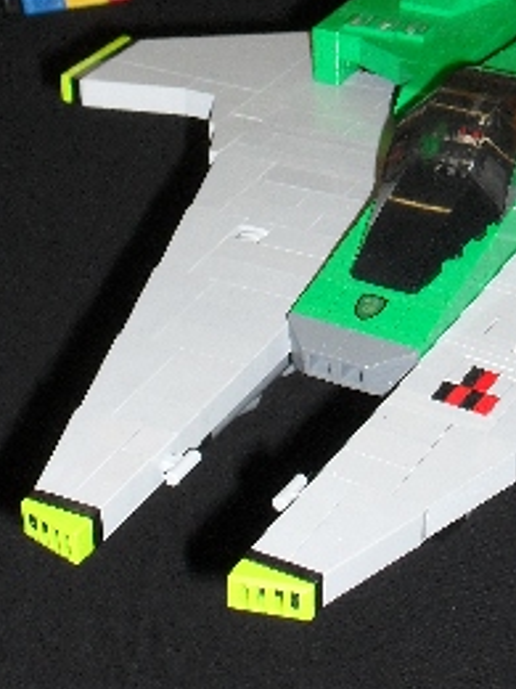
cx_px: 431
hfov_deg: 13.0
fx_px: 2246
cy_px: 26
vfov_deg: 17.1
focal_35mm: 113
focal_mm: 8.7
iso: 200
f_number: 3.9
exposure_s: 1/45
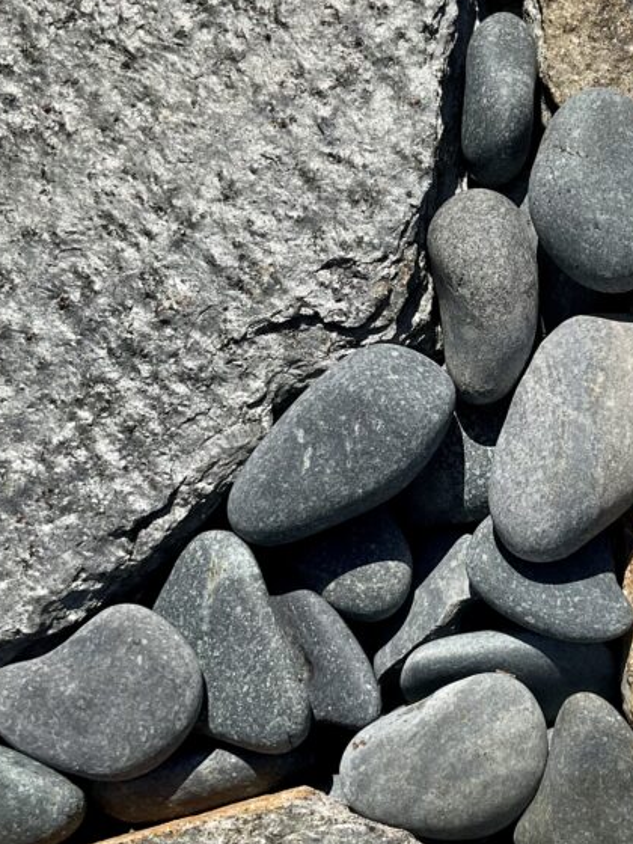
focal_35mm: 53
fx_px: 1292
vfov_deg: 36.1
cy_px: 458
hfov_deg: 27.1
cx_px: 485
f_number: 1.8
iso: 25
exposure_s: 1/2801
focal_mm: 3
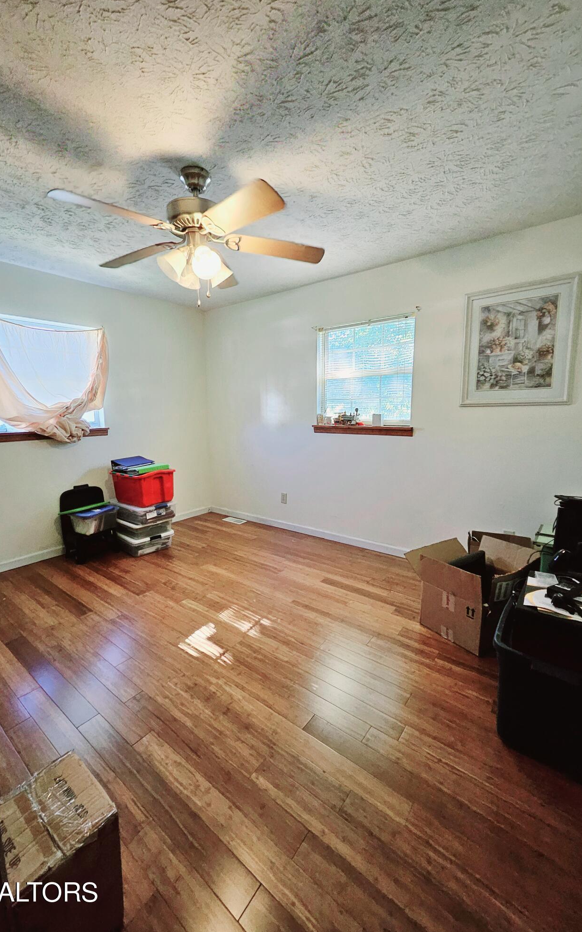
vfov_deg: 105.3
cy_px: 462
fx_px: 355
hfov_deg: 78.3
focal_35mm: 14
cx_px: 254
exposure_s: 1/60.2
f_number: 2.2
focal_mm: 1.74
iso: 400
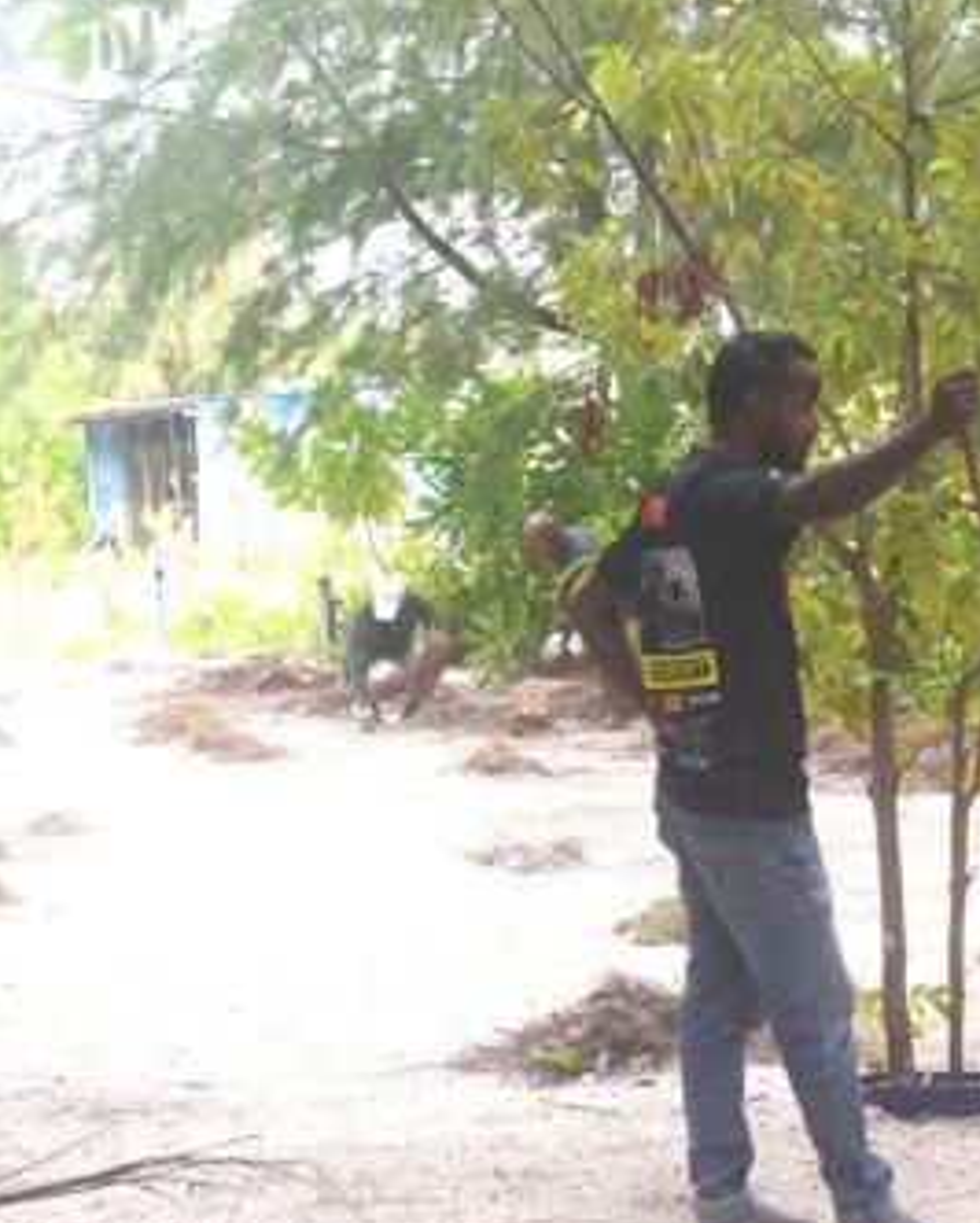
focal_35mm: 120
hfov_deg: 12.8
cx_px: 729
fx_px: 4347
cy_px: 670
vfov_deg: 16.0
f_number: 7.1
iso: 400
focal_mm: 30
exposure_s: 1/30
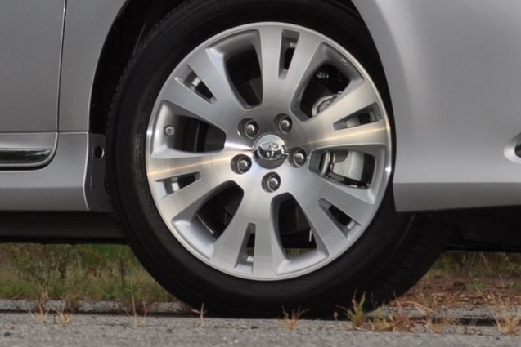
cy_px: -134
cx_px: 115
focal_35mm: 247
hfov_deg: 8.3
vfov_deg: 5.5
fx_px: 3575
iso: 200
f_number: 6.3
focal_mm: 42
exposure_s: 1/200
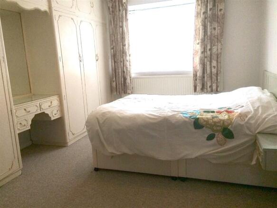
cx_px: 138
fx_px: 240
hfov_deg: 60.0
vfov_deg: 46.8
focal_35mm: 30
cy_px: 104
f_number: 2.2
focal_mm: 4.12
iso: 64
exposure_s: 1/30
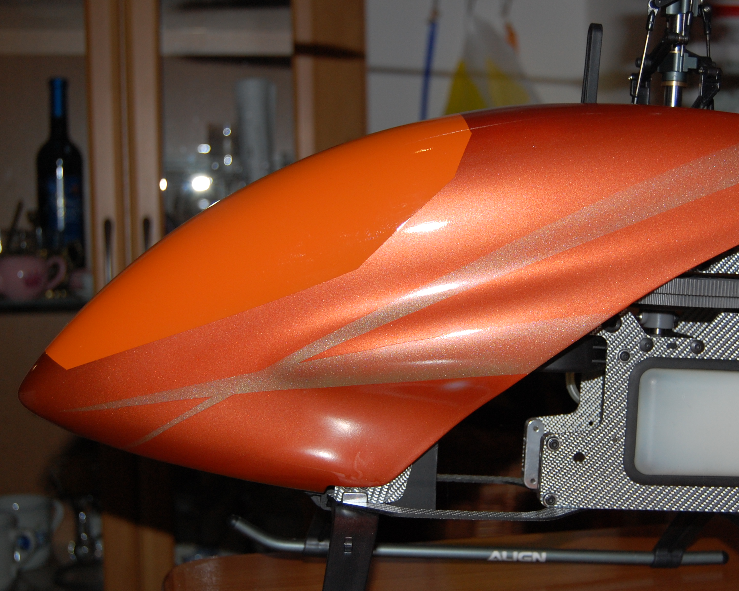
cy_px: 297
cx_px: 429
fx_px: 1304
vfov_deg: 25.5
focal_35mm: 60
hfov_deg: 31.6
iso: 400
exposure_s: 1/250
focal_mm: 31
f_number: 5
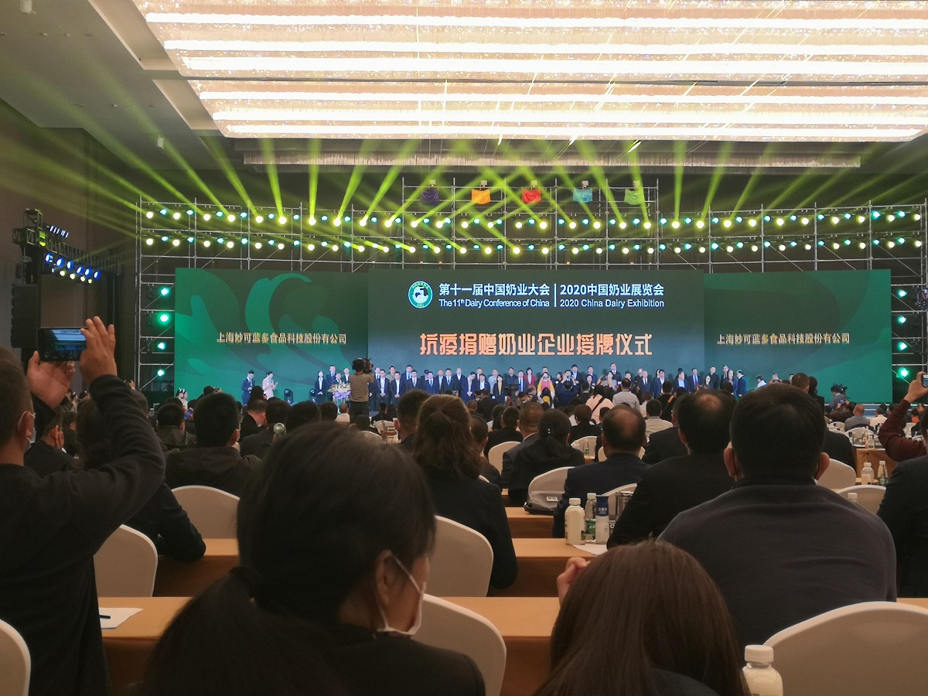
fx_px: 1394
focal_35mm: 52
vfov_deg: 28.0
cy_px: 348
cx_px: 464
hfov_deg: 36.8
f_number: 1.8
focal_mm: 4.75
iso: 80
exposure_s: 1/50
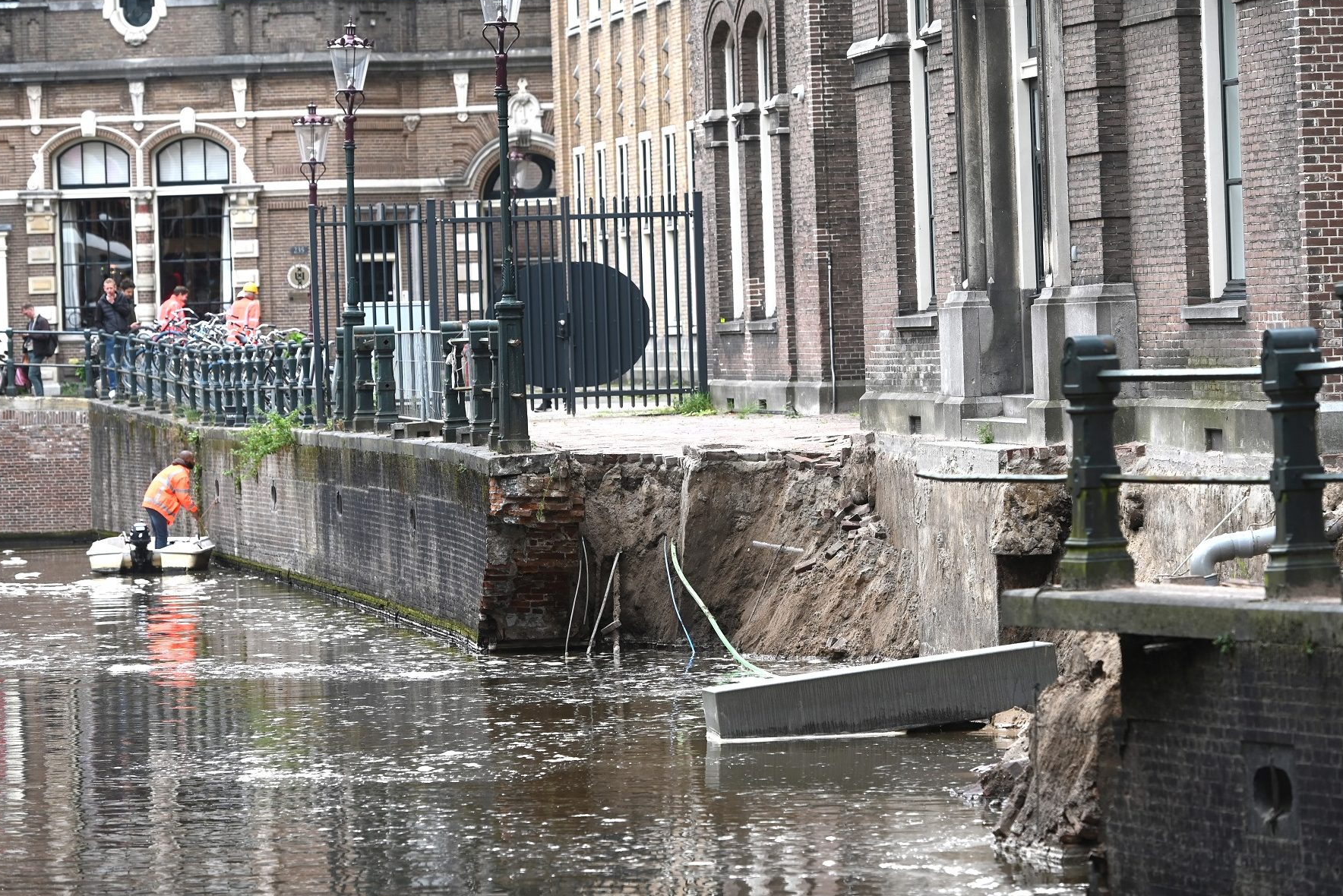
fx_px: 5485
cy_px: 430
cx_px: 709
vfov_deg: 9.3
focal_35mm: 147
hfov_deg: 14.0
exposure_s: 1/250
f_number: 4
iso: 400
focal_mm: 135
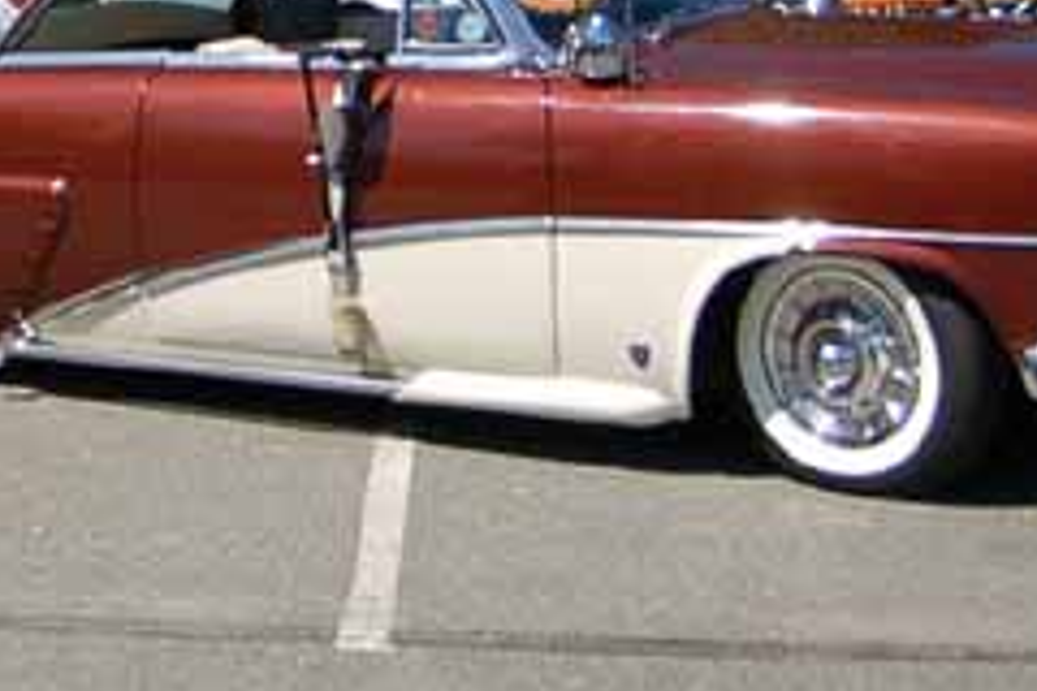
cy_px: -188
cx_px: -80
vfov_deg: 14.9
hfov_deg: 22.0
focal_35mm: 88
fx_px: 2535
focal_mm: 20
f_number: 3.8
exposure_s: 1/2500
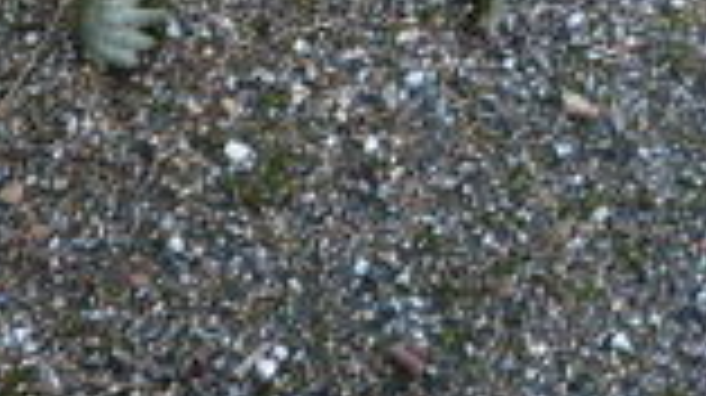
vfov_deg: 11.3
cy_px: -284
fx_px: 1870
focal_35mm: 100
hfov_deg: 21.4
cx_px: 369
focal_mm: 5.2
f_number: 3.3
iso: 100
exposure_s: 1/30
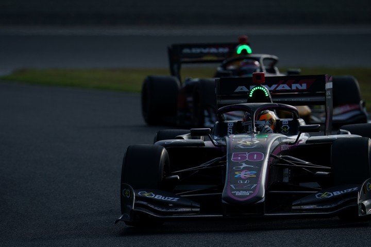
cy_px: 124
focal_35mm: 535
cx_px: 186
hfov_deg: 3.9
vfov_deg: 2.6
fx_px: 5513
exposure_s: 1/800
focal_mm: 535
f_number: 8
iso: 200
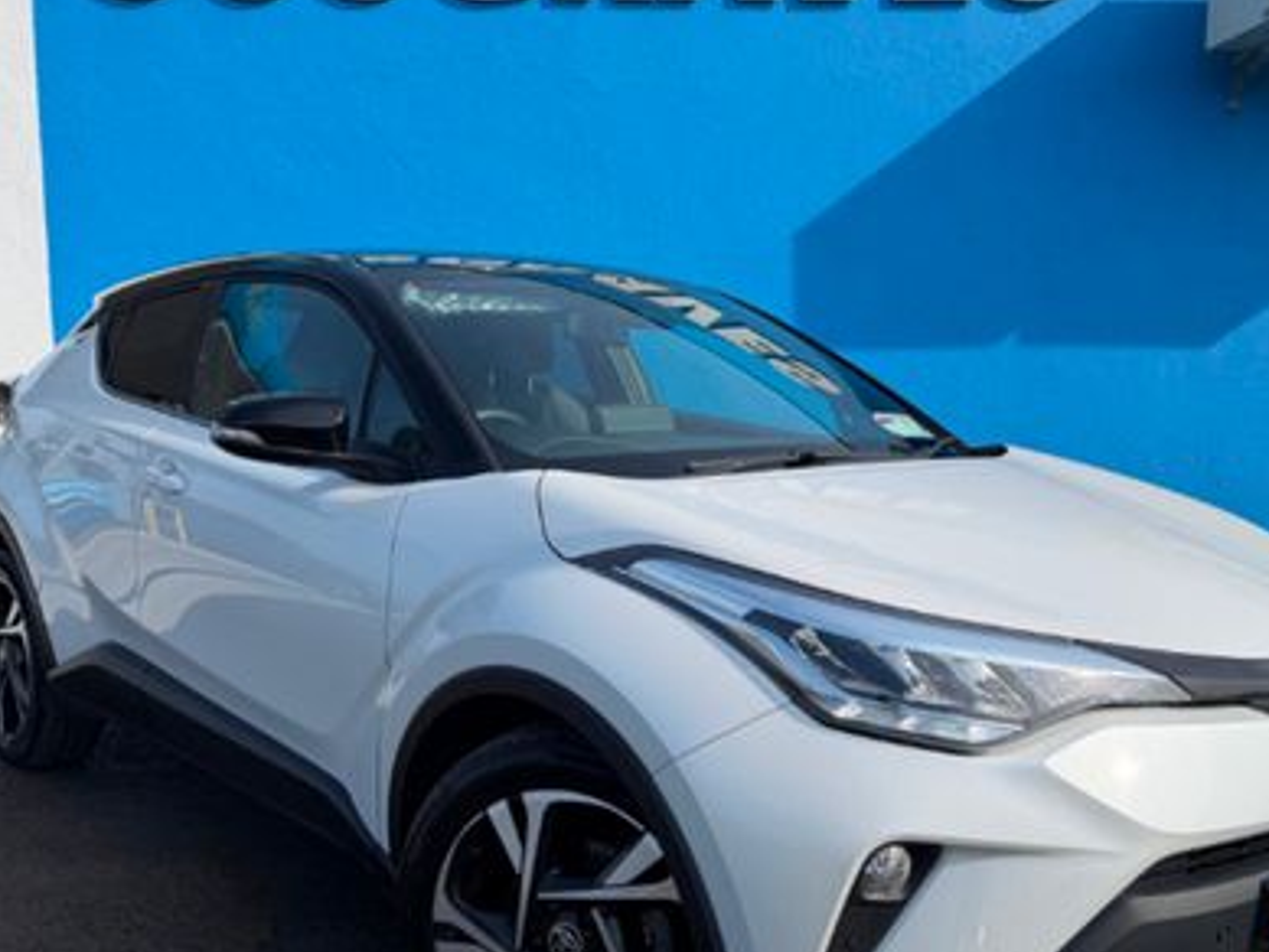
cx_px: 656
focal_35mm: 37
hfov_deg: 50.1
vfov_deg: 38.6
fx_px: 1357
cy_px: 564
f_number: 1.78
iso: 80
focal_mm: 6.76
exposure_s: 1/5319
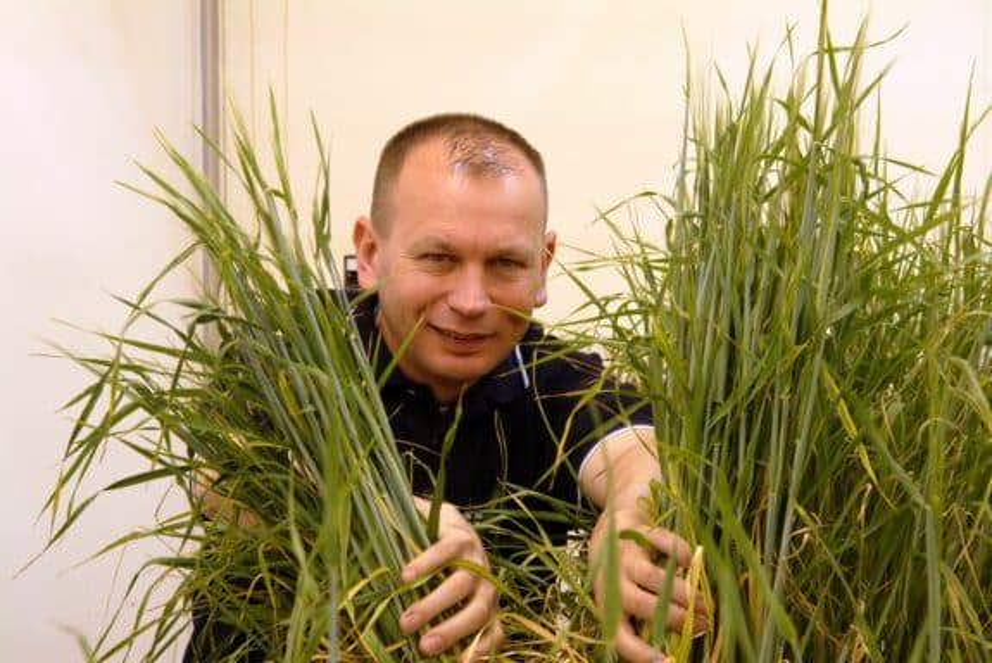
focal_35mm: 111
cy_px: 332
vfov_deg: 12.4
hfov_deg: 18.4
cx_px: 496
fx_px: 3060
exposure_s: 1/60
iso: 100
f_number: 9.5
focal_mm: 74
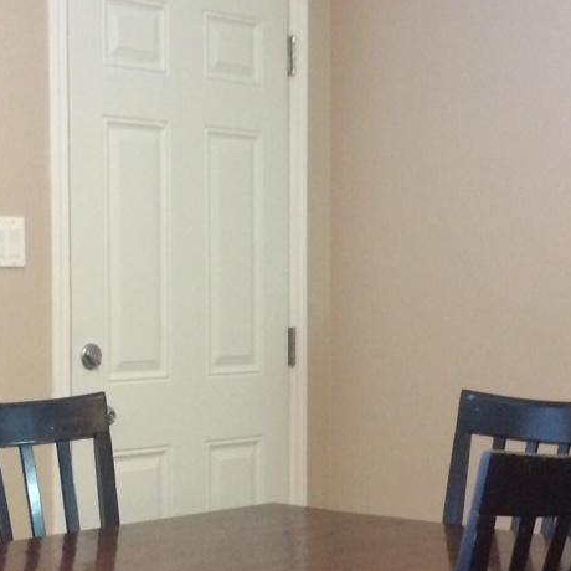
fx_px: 1698
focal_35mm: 91
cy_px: 371
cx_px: 321
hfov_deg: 19.1
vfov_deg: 19.0
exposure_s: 1/20
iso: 250
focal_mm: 4.15
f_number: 2.2
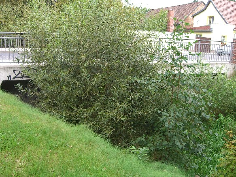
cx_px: 118
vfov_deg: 37.7
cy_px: 88
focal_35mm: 38
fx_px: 259
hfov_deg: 49.0
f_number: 2.8
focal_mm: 7.9
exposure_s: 1/160
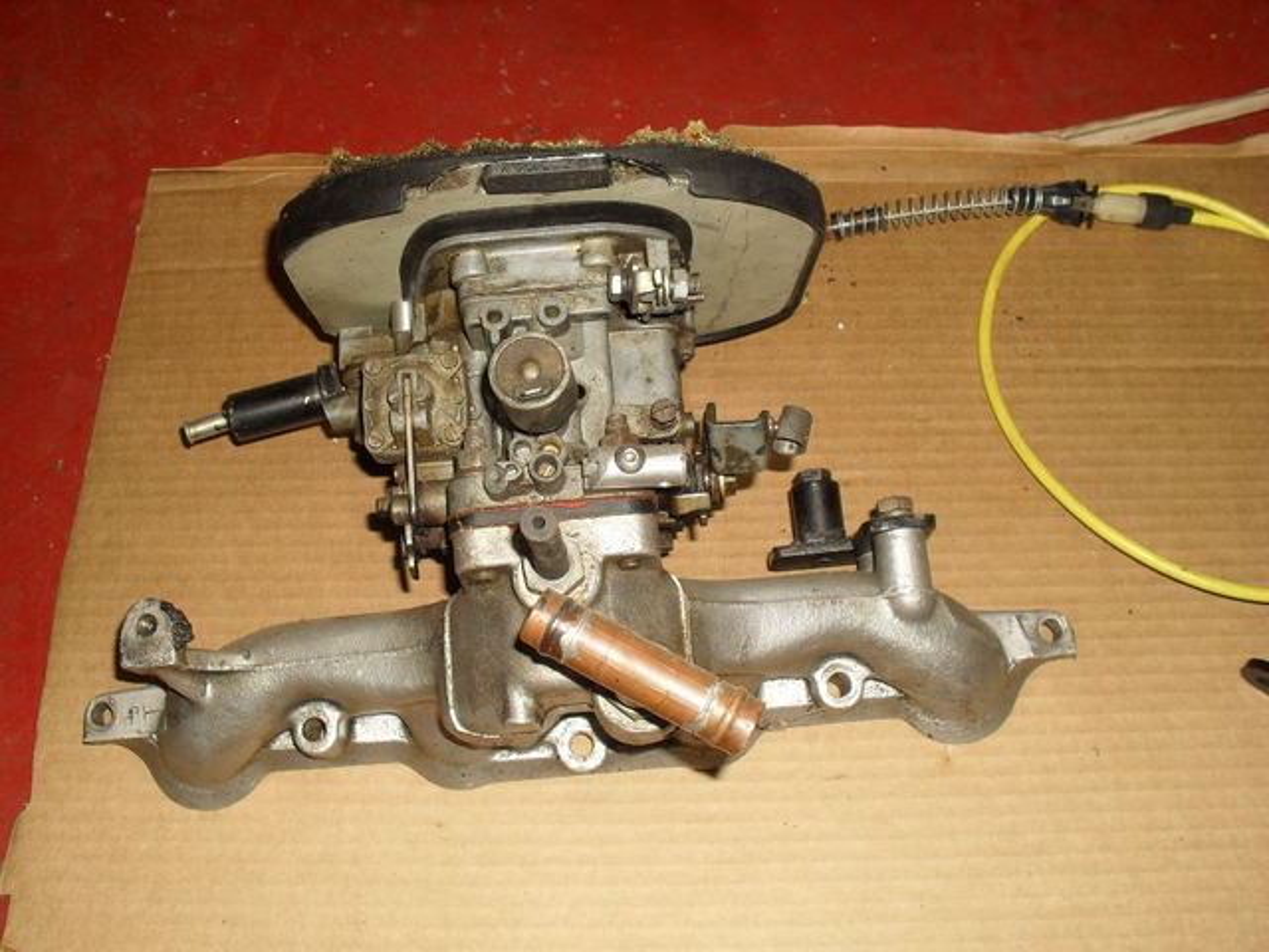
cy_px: 476
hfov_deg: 52.6
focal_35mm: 35
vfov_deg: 40.7
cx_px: 634
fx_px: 1283
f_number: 8.4
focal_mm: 6.3
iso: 100
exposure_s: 1/45
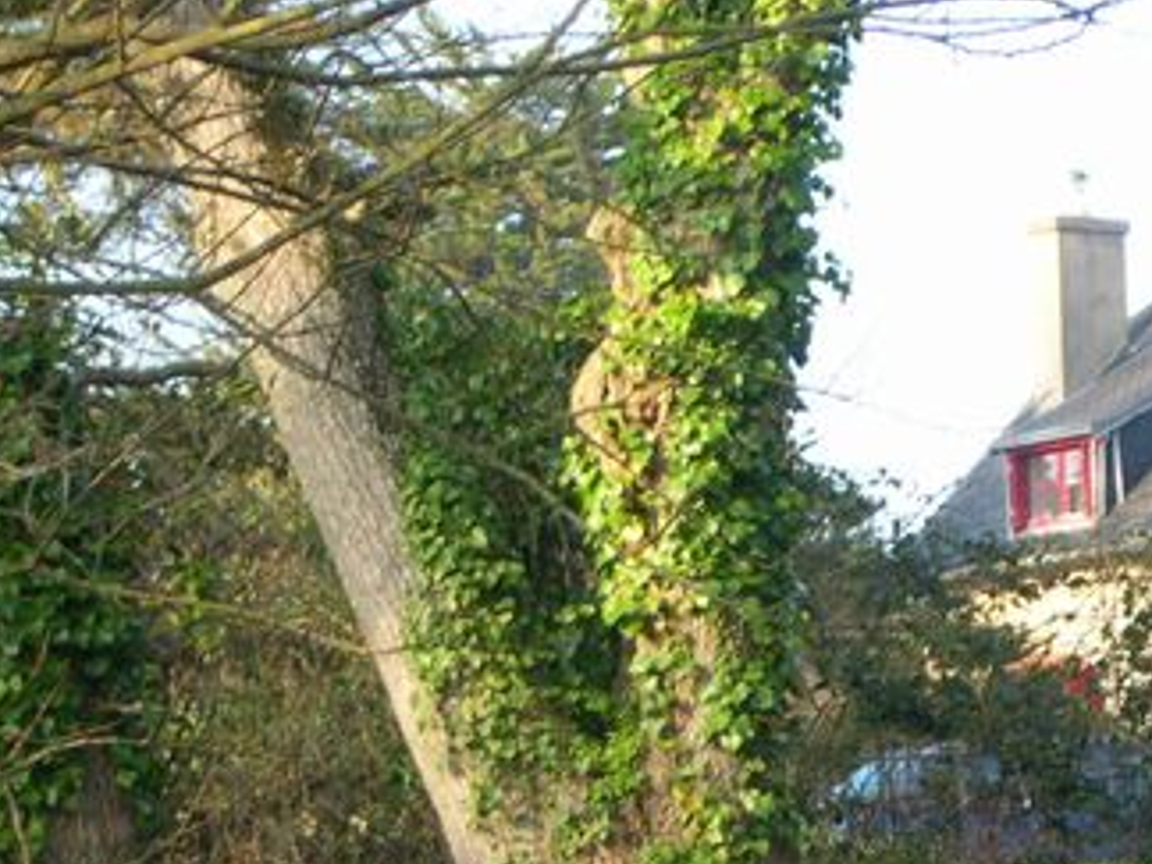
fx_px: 7987
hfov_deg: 8.2
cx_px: 1131
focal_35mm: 240
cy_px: 772
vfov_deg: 6.2
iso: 100
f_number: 4.9
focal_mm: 24
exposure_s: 1/61.9
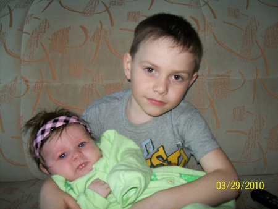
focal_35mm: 36
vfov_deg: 39.7
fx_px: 289
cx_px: 139
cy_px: 104
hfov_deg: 51.3
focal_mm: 6
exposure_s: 1/30
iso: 80
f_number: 2.7
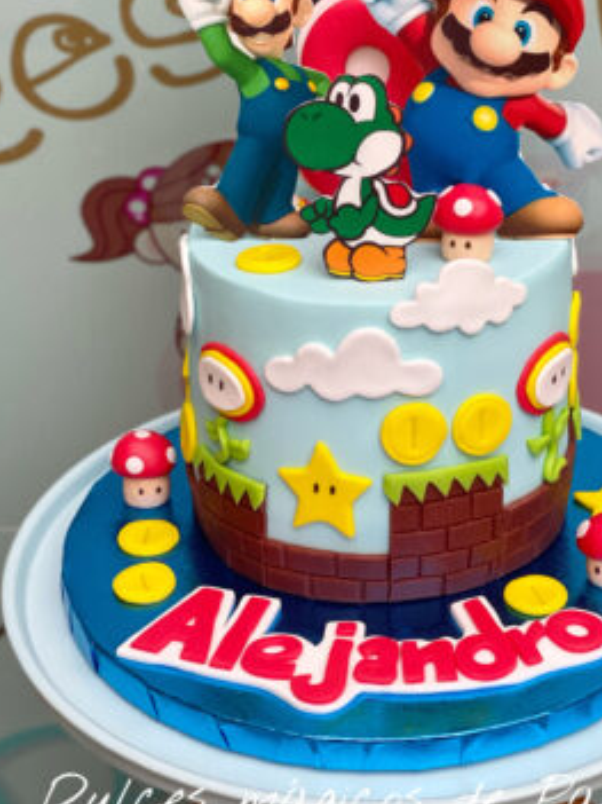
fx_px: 1740
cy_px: 305
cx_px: 397
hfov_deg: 19.6
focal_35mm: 75
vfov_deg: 25.9
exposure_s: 1/122
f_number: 2
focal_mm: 6
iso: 125
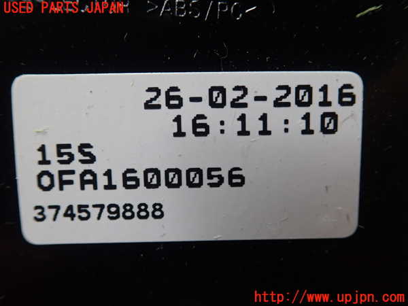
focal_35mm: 30
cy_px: 153
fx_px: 354
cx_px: 204
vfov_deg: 46.8
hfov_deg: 60.0
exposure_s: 1/125
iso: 320
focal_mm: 5.5
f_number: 2.3
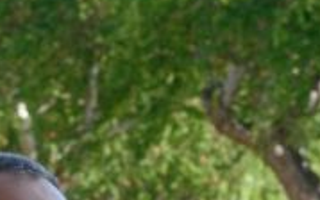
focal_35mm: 358
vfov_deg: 3.6
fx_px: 3123
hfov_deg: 5.8
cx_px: -17
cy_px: 509
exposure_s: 1/250
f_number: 9
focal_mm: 70
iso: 250
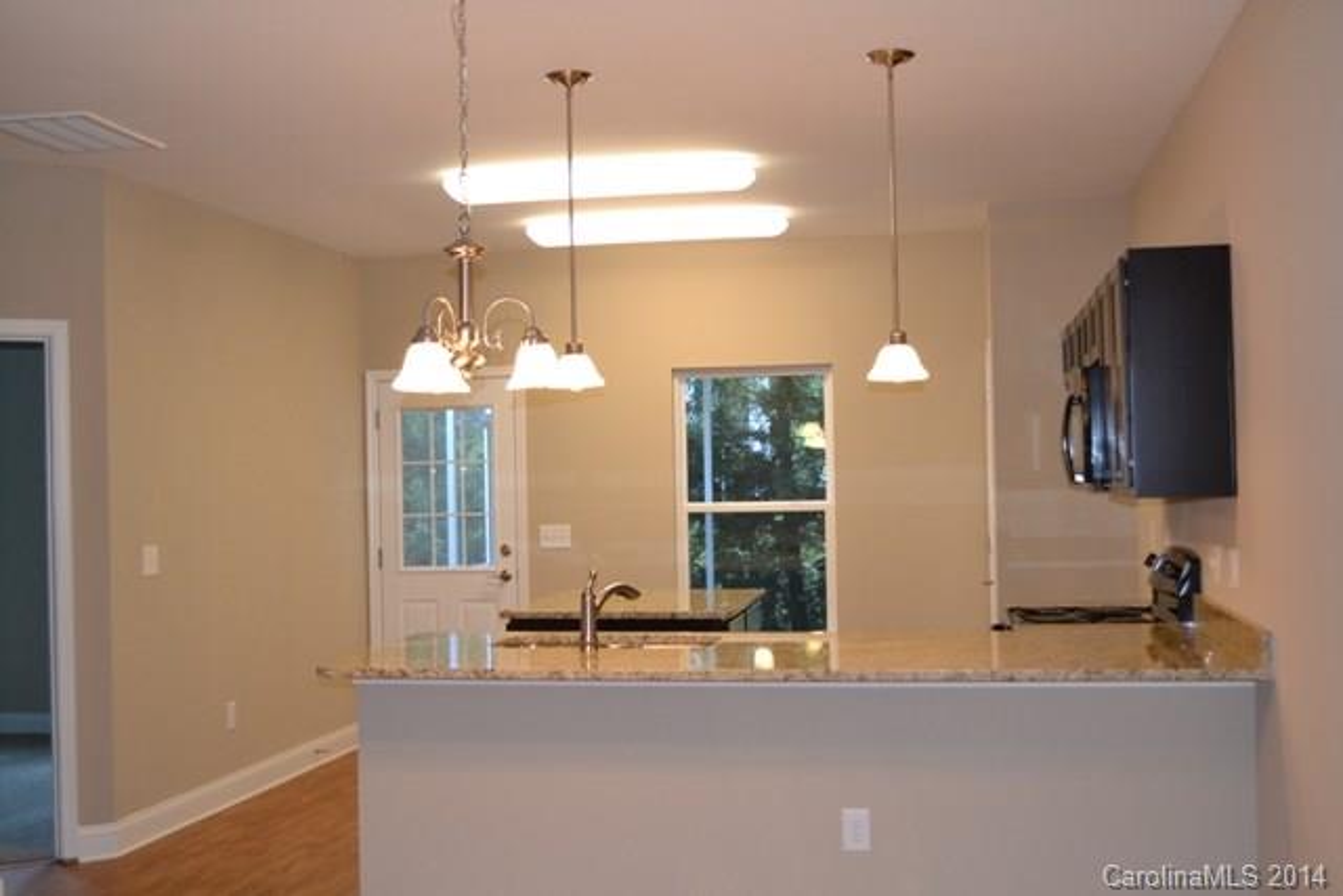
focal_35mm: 42
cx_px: 672
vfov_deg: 31.9
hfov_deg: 46.4
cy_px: 448
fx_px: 1567
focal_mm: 28
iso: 1100
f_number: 4.5
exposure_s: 1/60
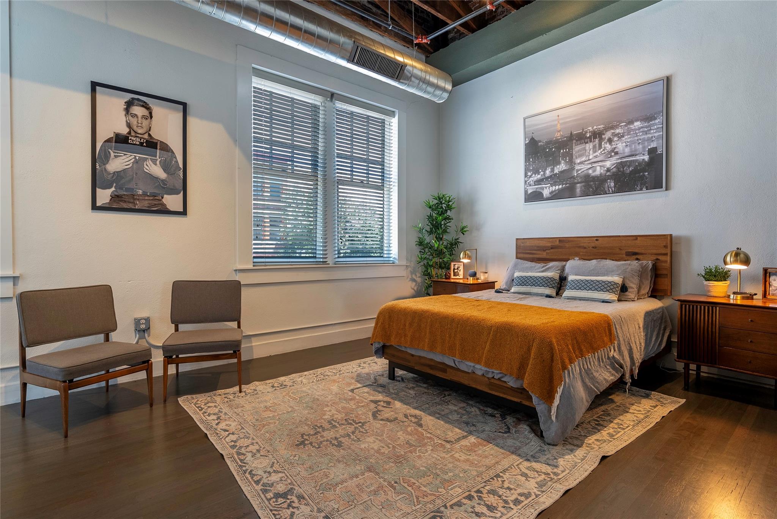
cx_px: 388
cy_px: 260
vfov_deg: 67.4
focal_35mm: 18
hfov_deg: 90.0
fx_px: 389
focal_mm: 18
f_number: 4
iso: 250
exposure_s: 1/25
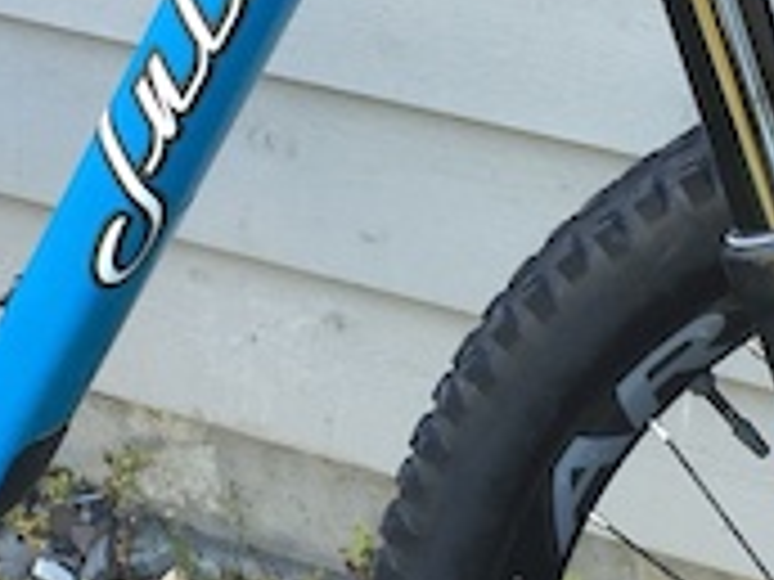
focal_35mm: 135
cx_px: 382
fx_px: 3019
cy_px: 162
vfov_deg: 11.0
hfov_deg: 14.6
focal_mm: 4.15
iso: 32
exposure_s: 1/60
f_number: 2.2
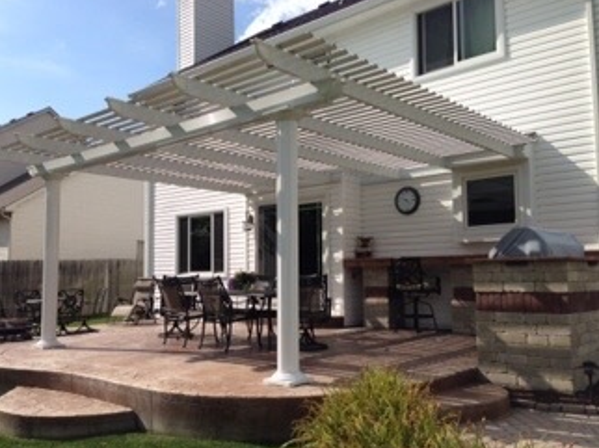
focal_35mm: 35
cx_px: 285
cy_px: 232
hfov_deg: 52.6
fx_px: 605
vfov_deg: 40.6
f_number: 2.4
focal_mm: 4.13
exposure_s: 1/1642
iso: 50
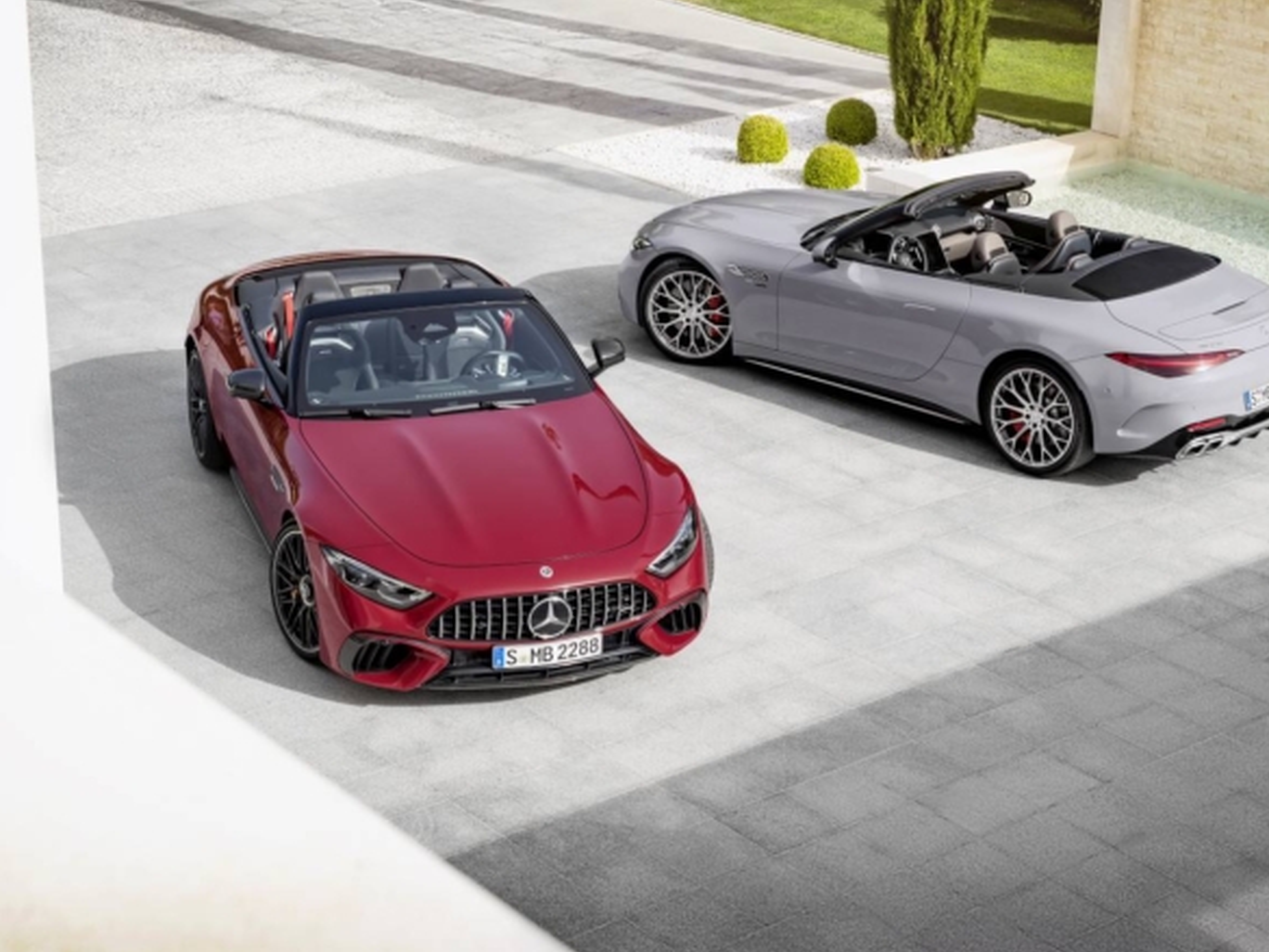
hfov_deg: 28.5
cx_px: 722
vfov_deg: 21.6
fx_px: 2493
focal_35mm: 68
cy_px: 480
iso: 100
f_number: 11
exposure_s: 1/100
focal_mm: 62
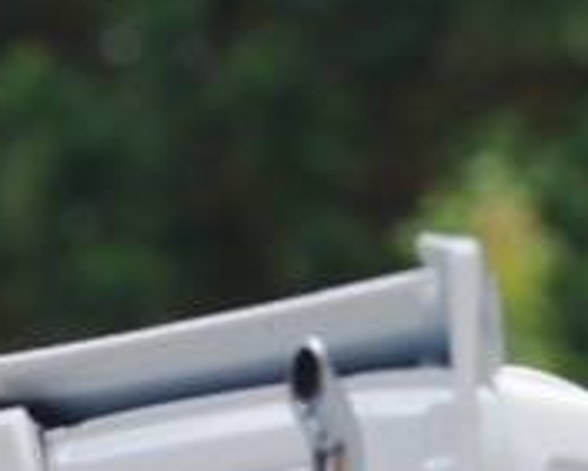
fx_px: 4179
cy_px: 1099
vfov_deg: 6.2
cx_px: -150
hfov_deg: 8.0
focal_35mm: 240
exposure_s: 1/100
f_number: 9
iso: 100
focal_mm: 26
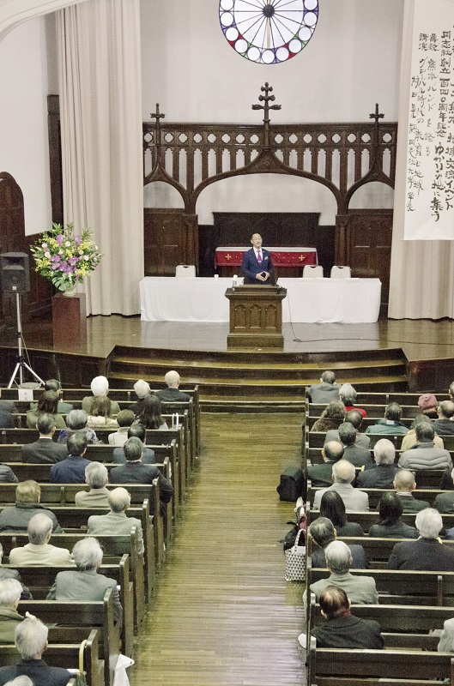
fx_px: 1141
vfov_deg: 33.5
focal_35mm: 60
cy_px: 343
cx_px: 227
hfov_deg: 22.5
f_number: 6.3
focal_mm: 40
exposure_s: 1/80
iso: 6400
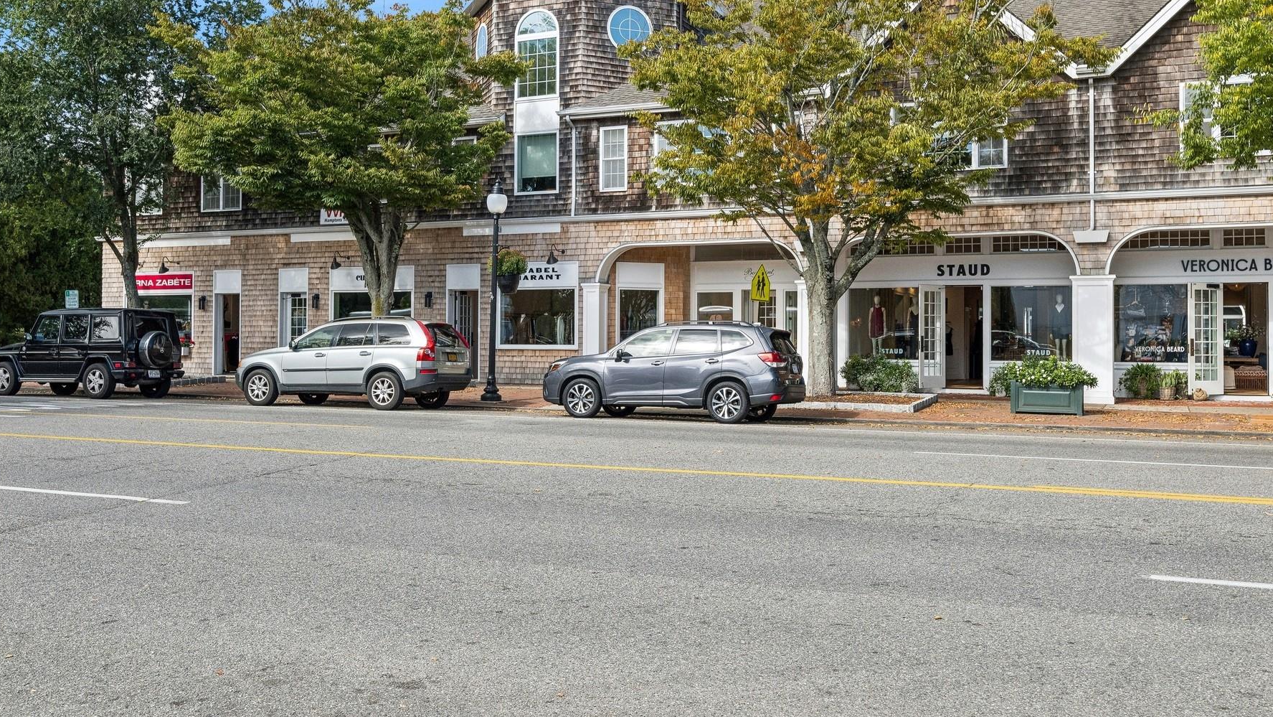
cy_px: 315
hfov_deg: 58.0
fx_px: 1148
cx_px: 635
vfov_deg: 34.6
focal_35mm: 34
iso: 500
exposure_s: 1/640
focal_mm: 21.5
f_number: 8
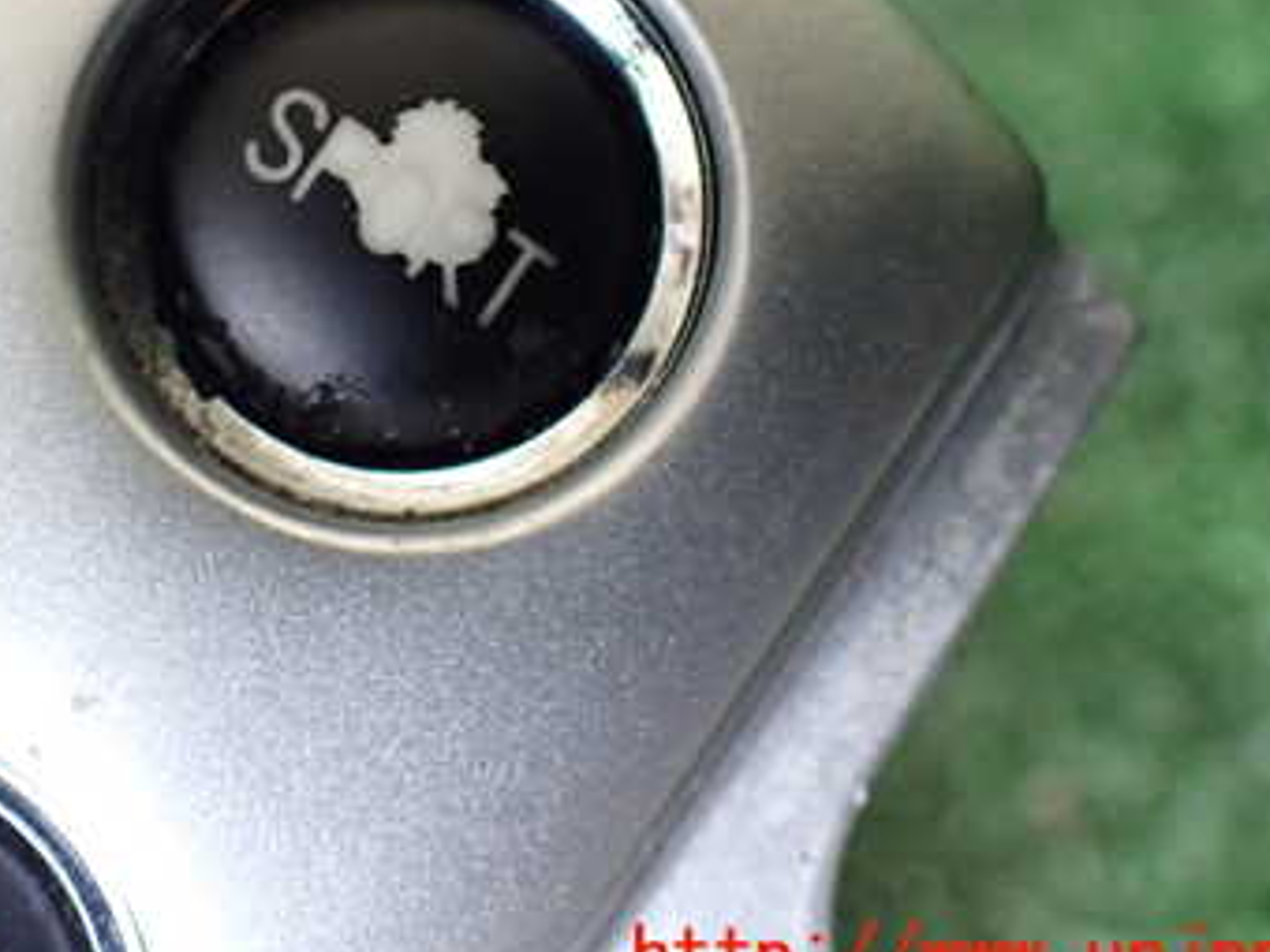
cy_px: 168
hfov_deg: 35.5
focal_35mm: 53
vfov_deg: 26.9
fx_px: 1944
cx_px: 355
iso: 500
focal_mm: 5.4
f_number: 2.3
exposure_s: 1/125
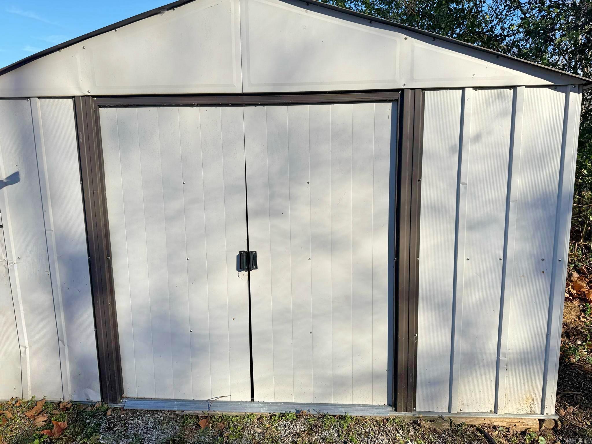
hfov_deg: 71.6
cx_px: 296
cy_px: 222
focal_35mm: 24
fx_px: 410
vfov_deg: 56.8
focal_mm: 6.76
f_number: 1.78
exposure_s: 1/2833
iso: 80
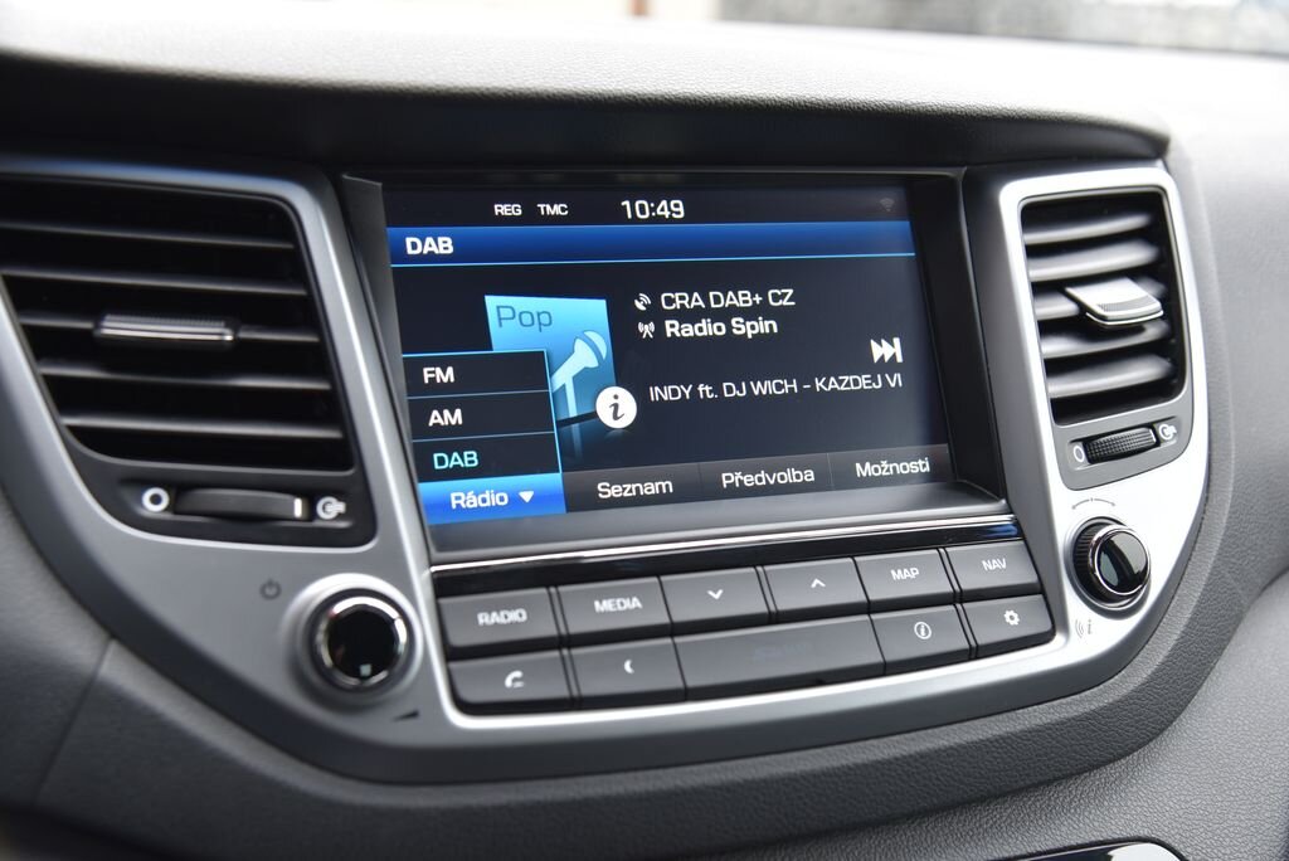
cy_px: 430
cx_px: 644
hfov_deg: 42.7
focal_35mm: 46
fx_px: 1648
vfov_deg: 29.3
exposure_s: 1/60
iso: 500
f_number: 4
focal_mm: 46
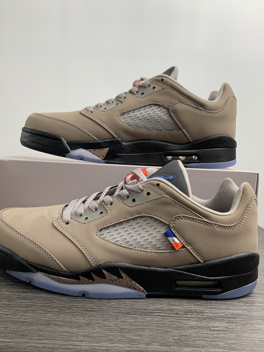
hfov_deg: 48.2
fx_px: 295
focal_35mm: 29
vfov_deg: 61.6
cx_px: 124
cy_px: 188
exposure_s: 1/121
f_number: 1.8
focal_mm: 4.25
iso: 64
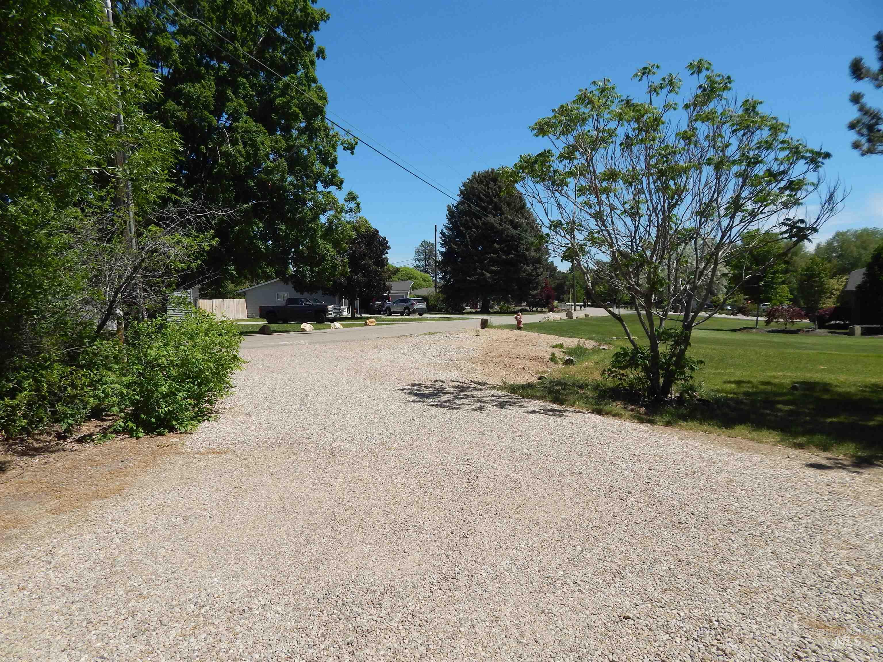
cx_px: 442
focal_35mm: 23
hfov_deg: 73.9
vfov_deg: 58.9
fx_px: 587
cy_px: 331
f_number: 6
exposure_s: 1/500
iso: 125
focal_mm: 4
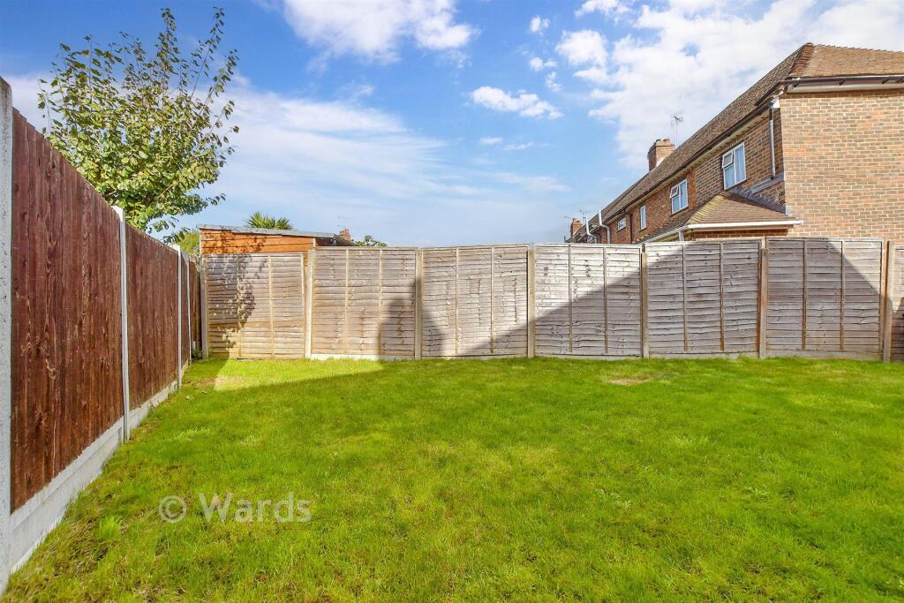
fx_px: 377
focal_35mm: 15
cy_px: 302
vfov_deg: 77.3
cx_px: 452
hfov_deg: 100.4
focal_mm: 10
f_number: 8
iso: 250
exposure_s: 1/500
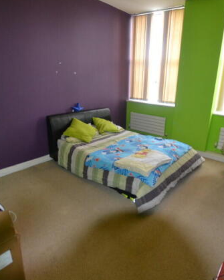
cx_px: 135
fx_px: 182
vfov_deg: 75.1
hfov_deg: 62.5
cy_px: 142
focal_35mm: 22
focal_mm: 10
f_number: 3.5
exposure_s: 1/60
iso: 900
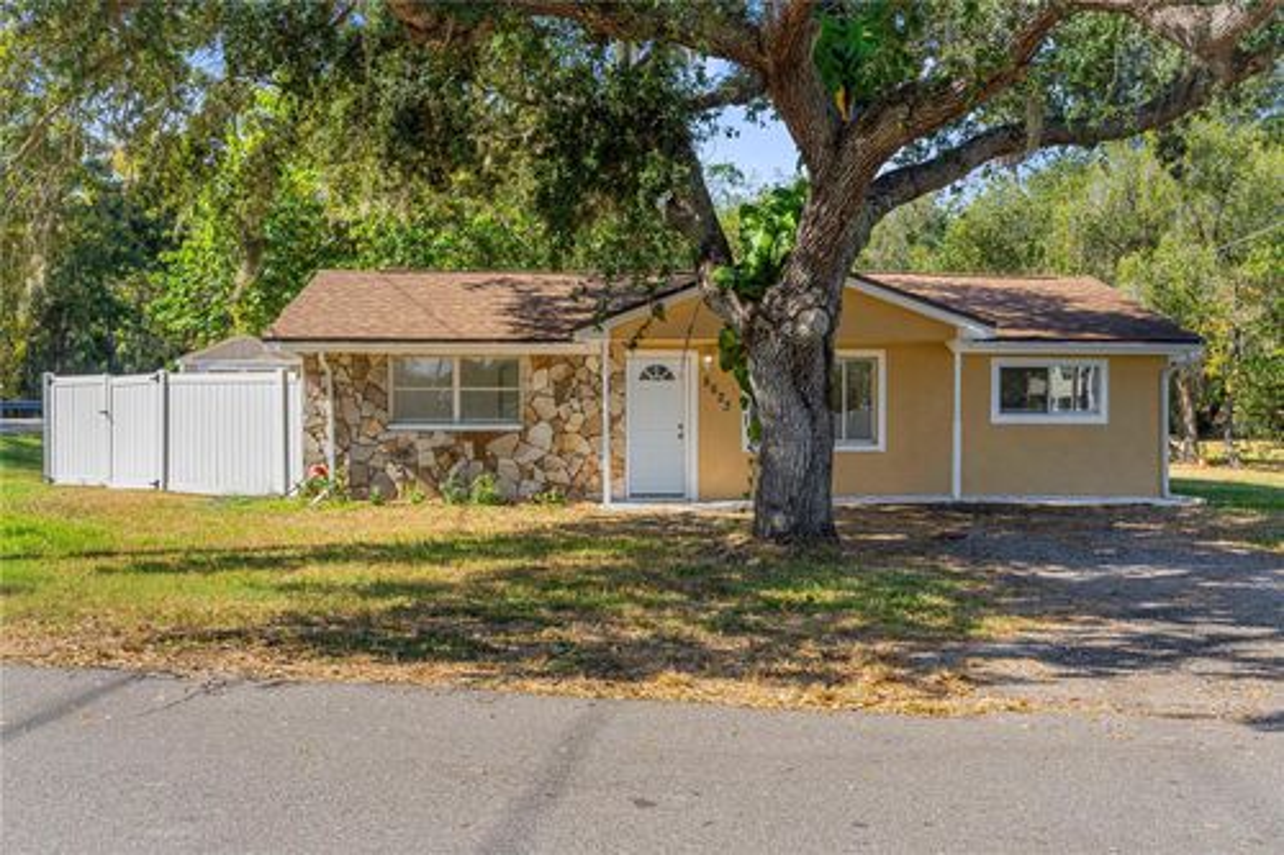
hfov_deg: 54.5
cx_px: 642
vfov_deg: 37.8
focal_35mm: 35
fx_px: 1248
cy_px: 428
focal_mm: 35
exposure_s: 1/250
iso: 250
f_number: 8
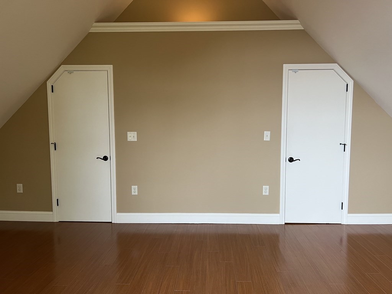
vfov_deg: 53.1
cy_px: 147
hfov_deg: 67.3
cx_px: 196
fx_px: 294
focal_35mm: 26
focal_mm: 5.7
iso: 100
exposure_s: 1/60
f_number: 1.5
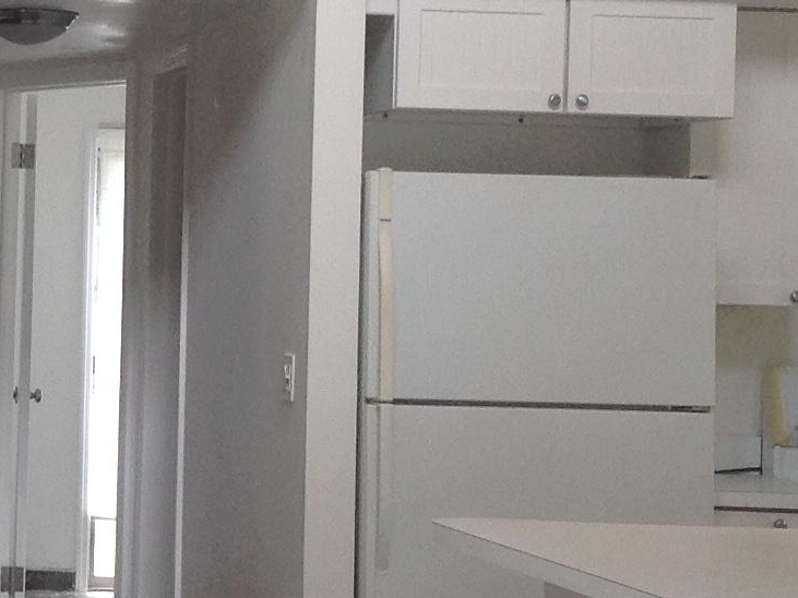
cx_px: -118
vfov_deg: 11.9
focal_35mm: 124
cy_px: 192
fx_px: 2858
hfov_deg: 15.4
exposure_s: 1/60
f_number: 2.4
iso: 64
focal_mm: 4.28
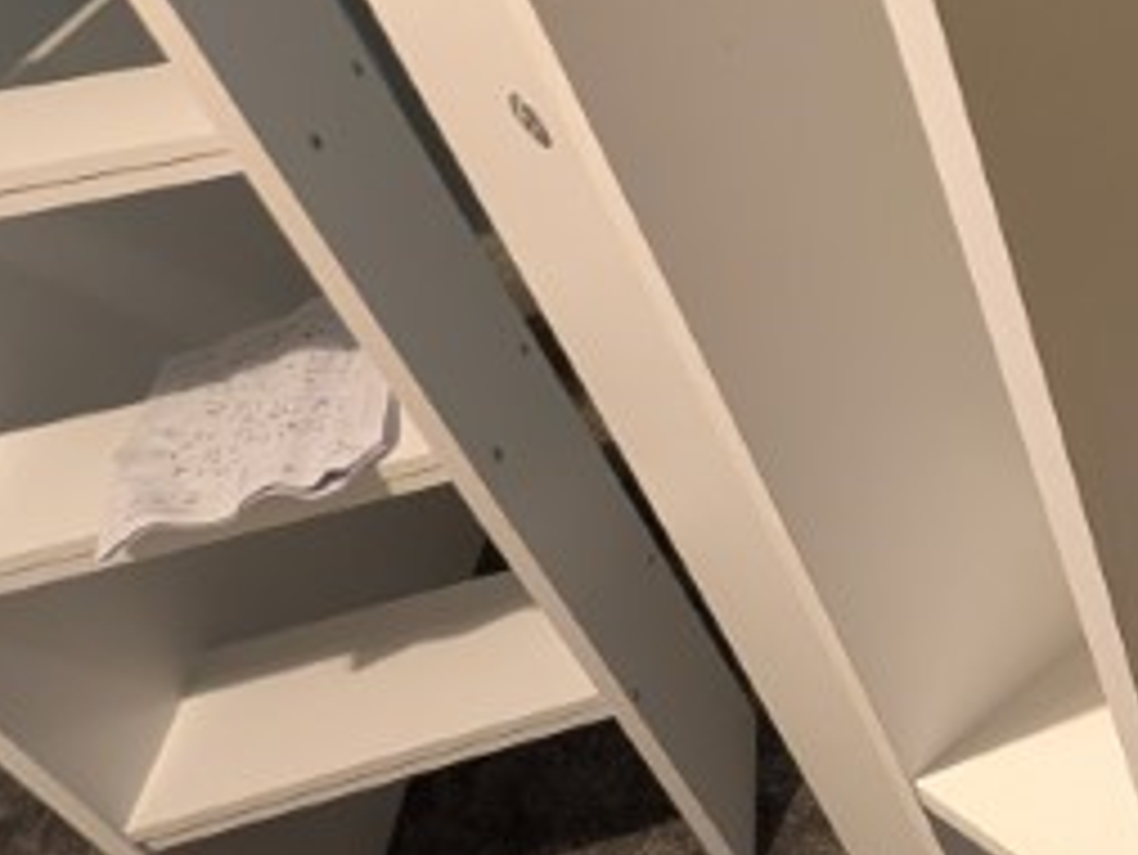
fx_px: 1250
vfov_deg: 37.7
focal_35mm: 38
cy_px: 392
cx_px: 1466
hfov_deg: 34.8
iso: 192
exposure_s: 1/25
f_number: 1.7
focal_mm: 2.02
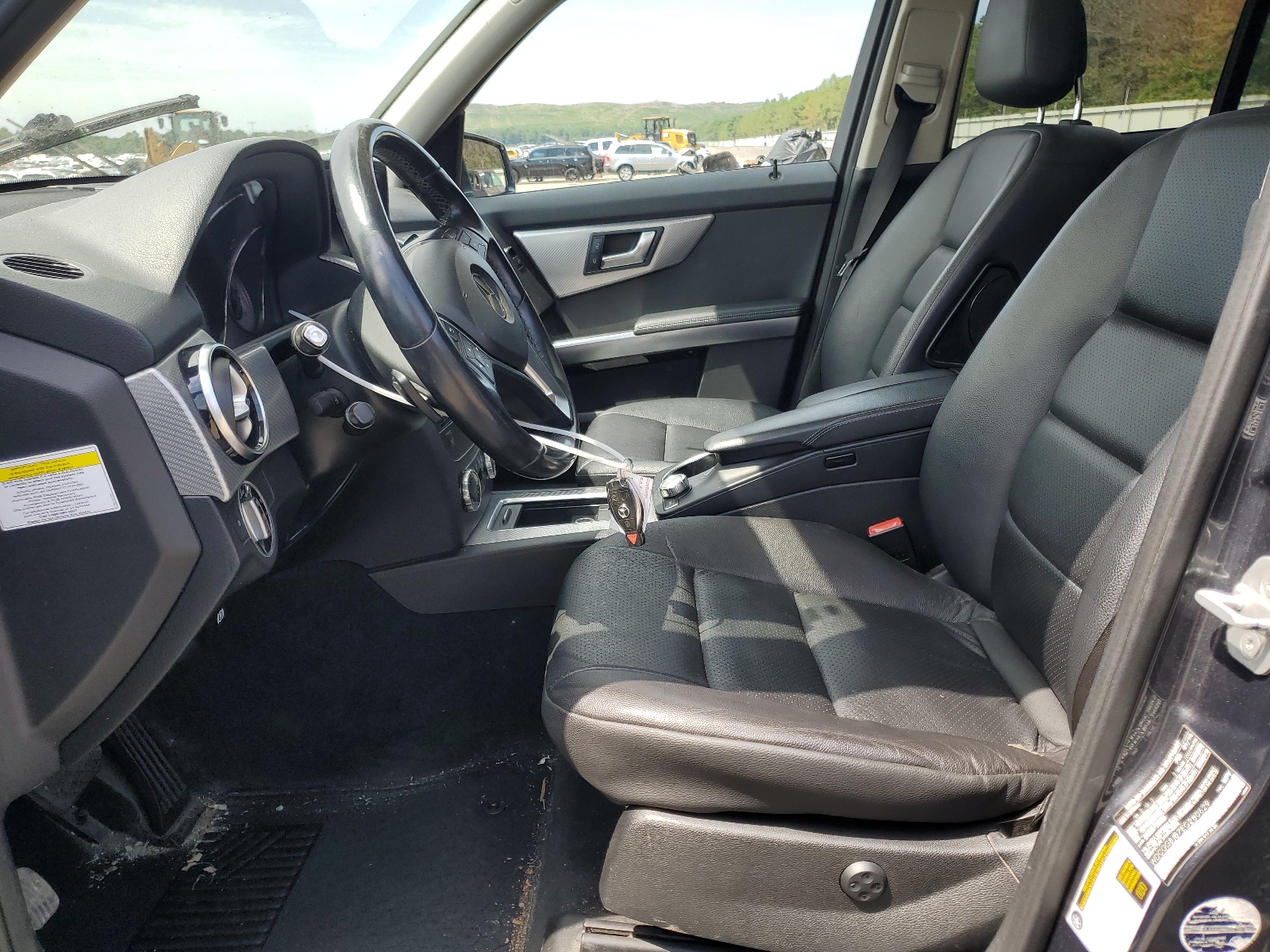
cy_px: 476
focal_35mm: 26
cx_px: 635
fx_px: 954
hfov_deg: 67.3
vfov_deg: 53.1
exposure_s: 1/833
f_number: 1.5
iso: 50
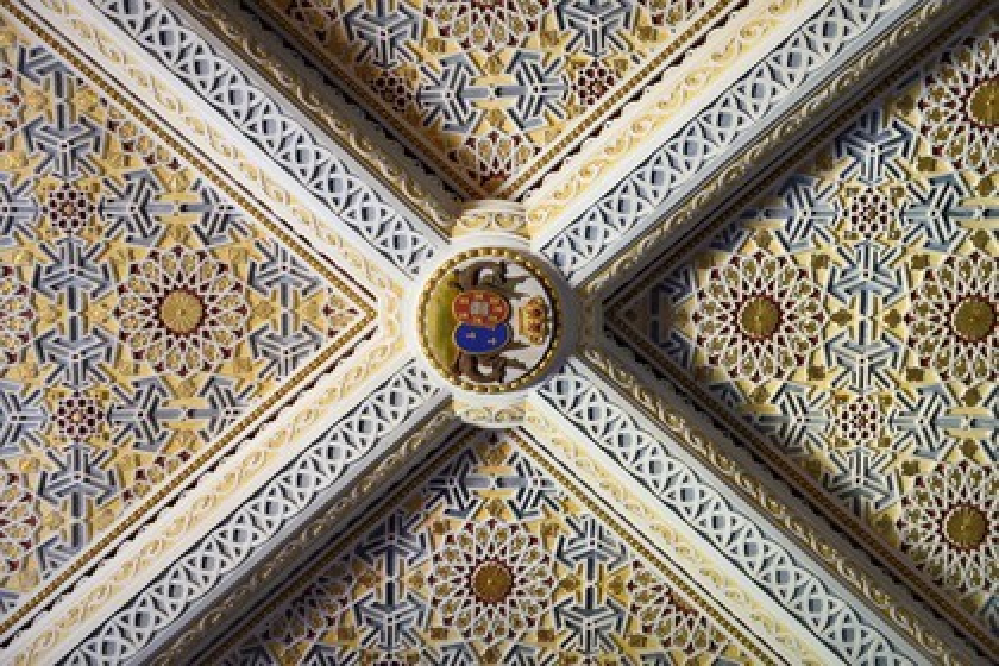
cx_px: 500
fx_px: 888
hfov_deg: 58.7
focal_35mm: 32
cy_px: 333
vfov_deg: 41.1
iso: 1600
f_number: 5
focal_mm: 32
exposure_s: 1/60
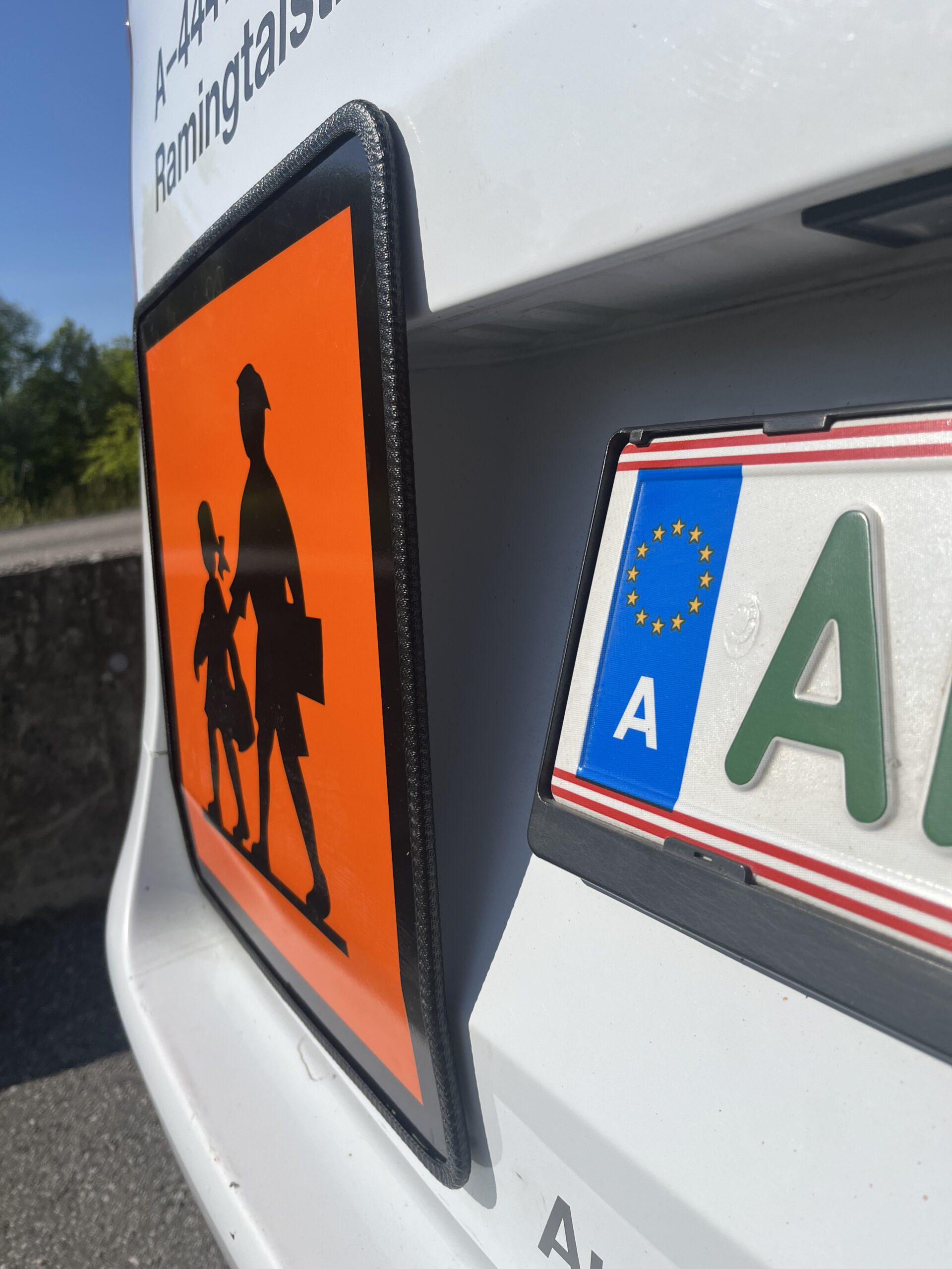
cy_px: 634
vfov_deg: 67.3
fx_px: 953
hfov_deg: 53.1
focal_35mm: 26
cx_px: 476
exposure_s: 1/7353
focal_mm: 5.1
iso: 50
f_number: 1.6
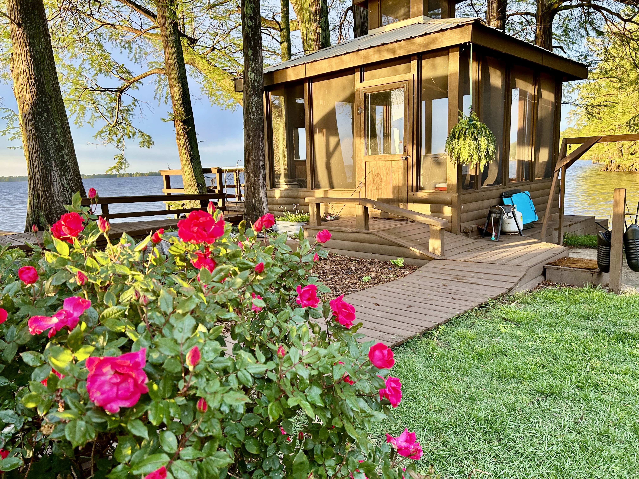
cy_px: 240
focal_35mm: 26
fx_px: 480
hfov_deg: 67.3
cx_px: 320
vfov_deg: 53.1
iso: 125
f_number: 1.5
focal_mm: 5.7
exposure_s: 1/121
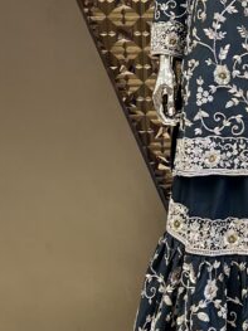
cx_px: 292
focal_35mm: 79
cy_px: 120
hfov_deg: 17.8
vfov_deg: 24.6
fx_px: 755
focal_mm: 5.7
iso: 50
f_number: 1.5
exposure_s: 1/371
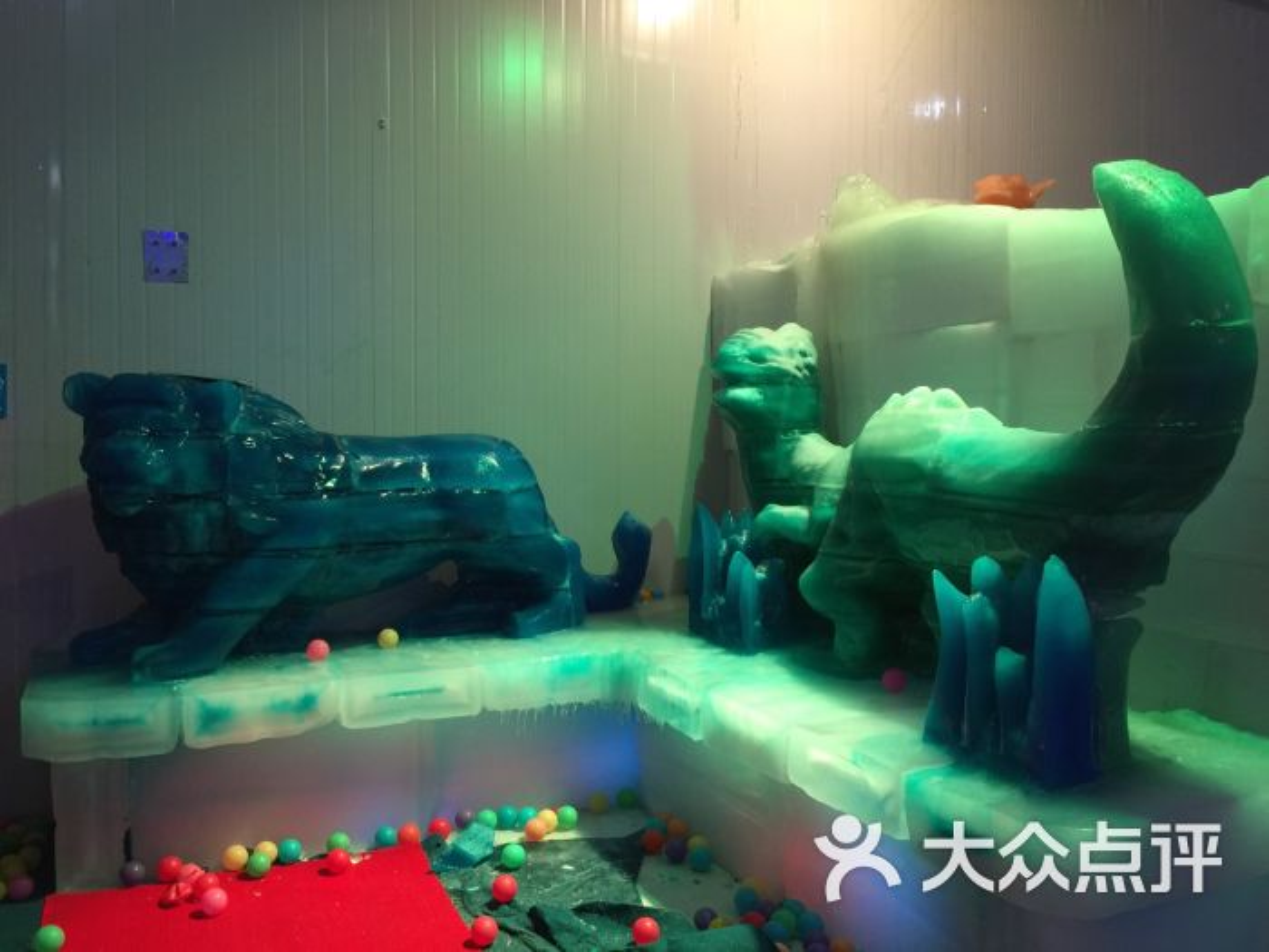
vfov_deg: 48.2
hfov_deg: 61.7
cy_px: 476
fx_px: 1063
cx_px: 634
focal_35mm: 29
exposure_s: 1/17
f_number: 2.2
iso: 64
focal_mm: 4.15
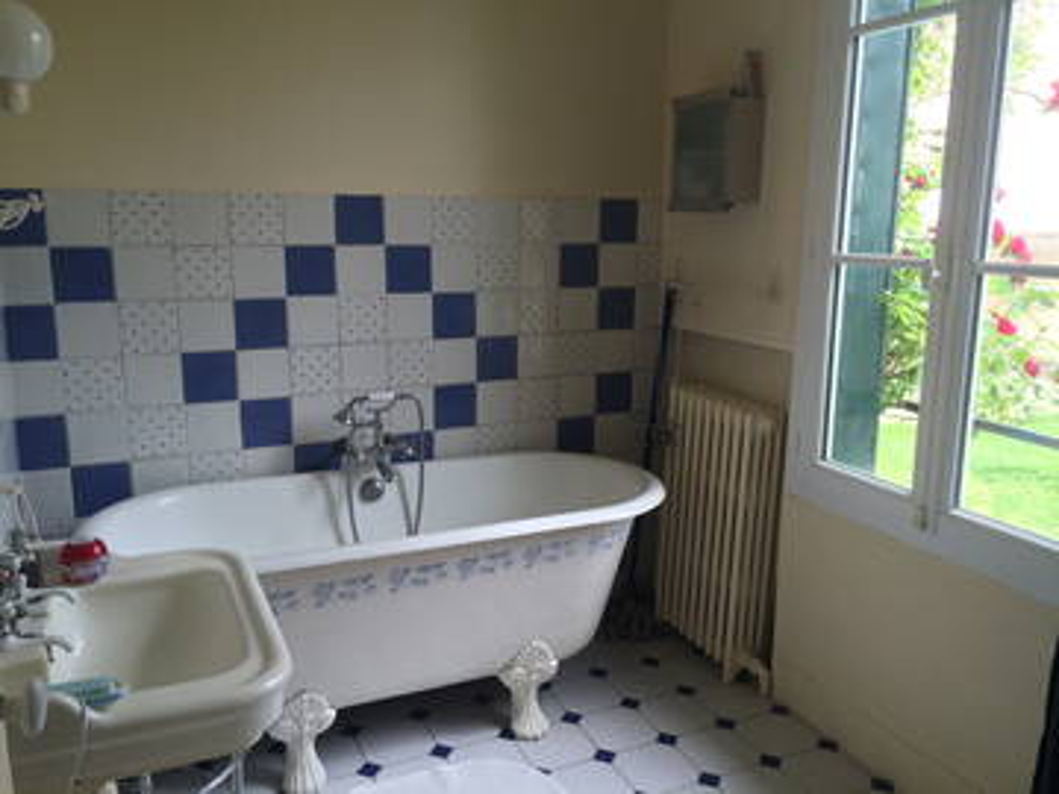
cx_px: 530
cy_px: 397
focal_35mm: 29
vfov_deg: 48.2
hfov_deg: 61.7
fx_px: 887
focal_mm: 4.15
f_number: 2.2
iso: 50
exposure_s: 1/50
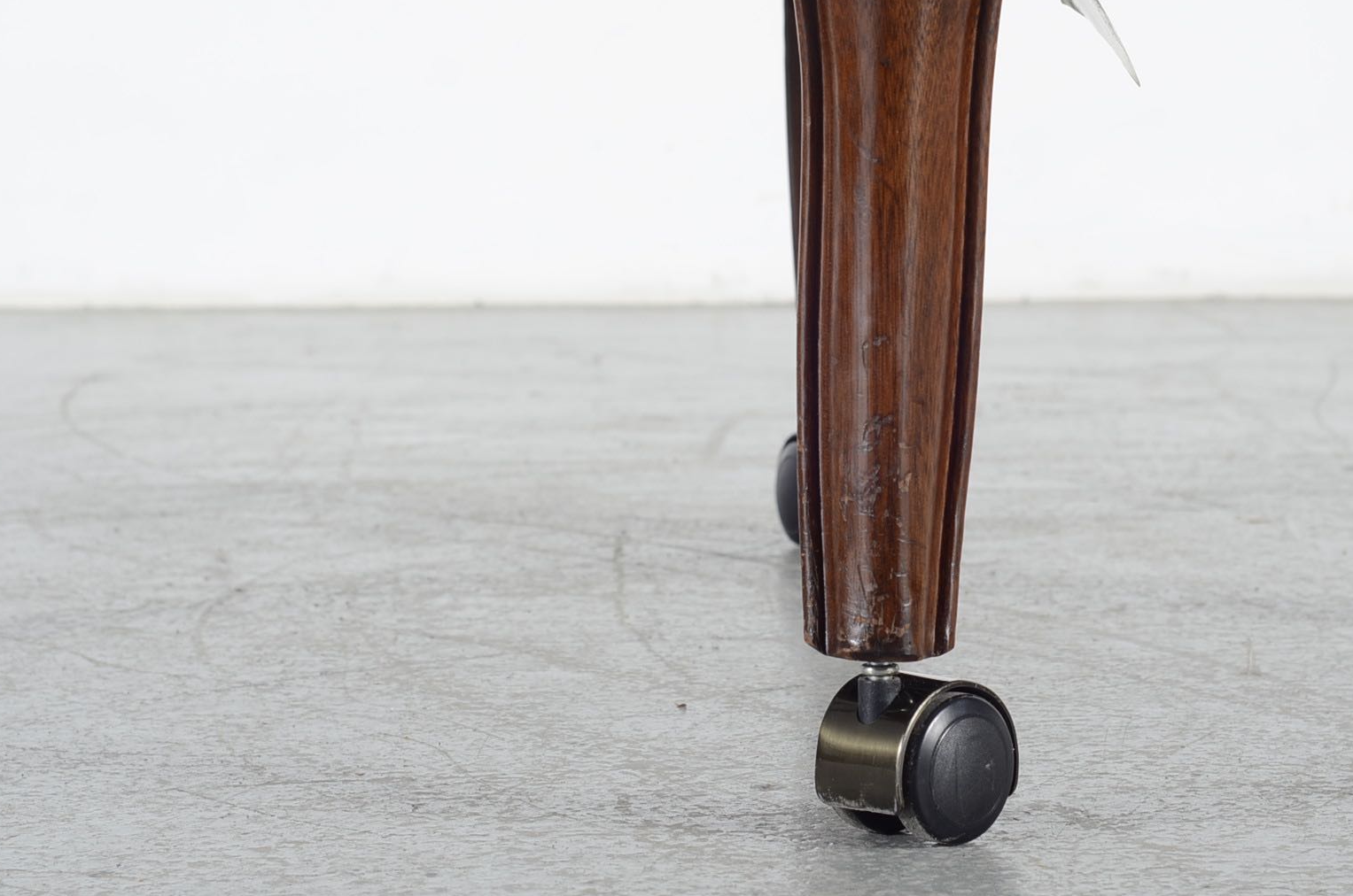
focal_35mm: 121
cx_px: 767
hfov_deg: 16.9
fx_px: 4539
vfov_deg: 11.3
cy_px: 303
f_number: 5.6
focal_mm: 50
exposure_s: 1/100
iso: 100
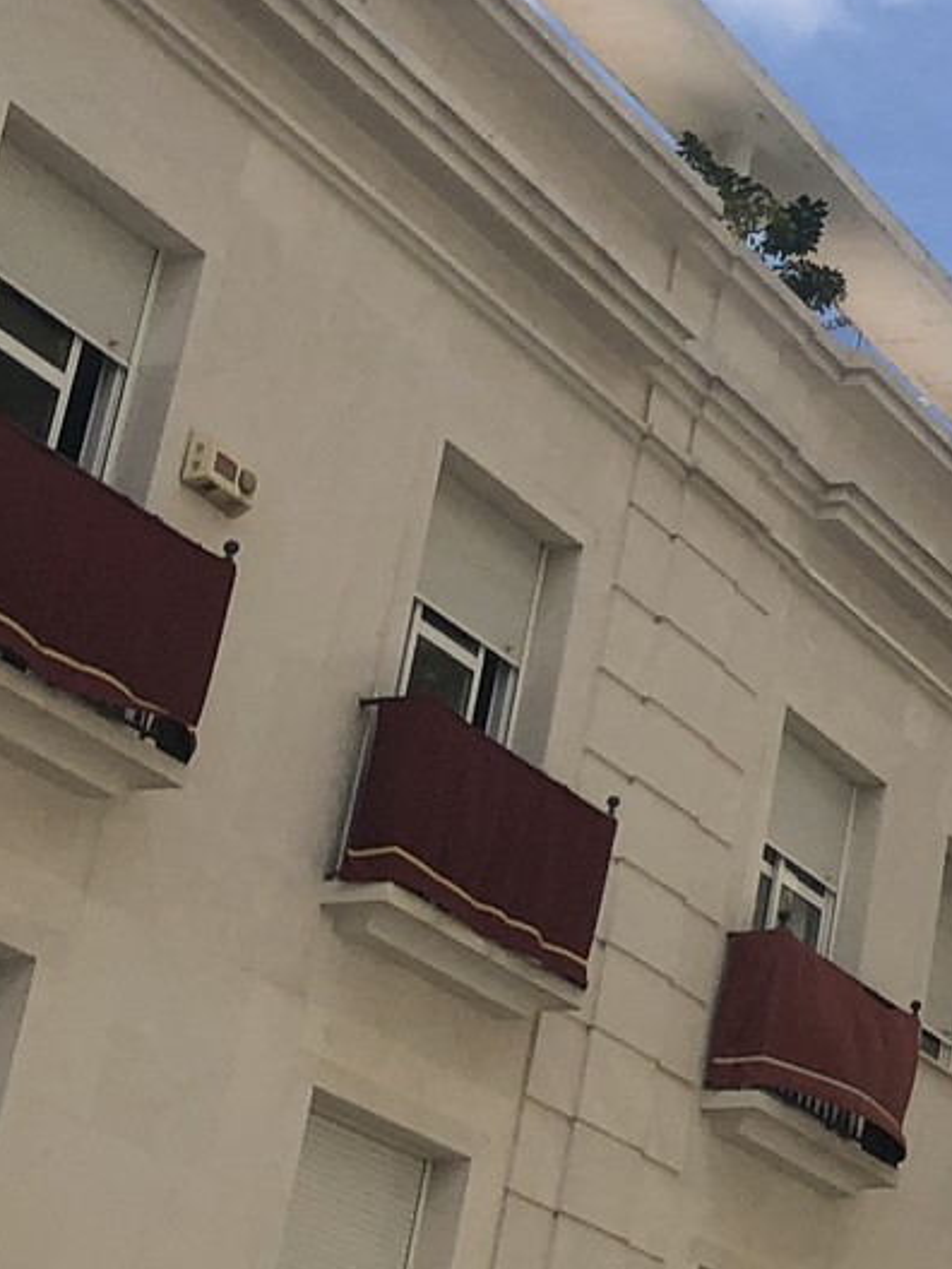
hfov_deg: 11.4
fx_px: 3924
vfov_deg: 18.3
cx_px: 2298
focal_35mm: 107
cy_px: 413
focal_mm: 3.99
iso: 20
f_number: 1.8
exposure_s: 1/2315
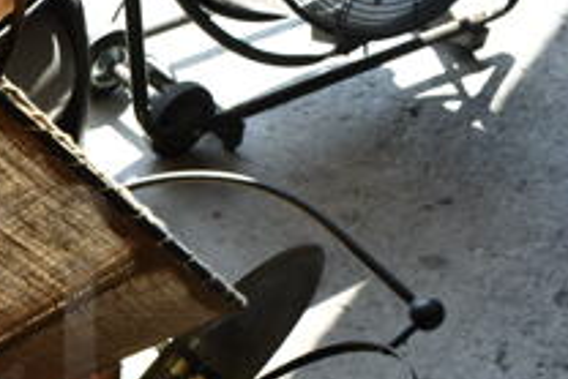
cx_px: -82
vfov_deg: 17.1
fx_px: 1247
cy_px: 324
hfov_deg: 23.8
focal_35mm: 79
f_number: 5.6
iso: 100
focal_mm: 18
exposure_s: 1/125
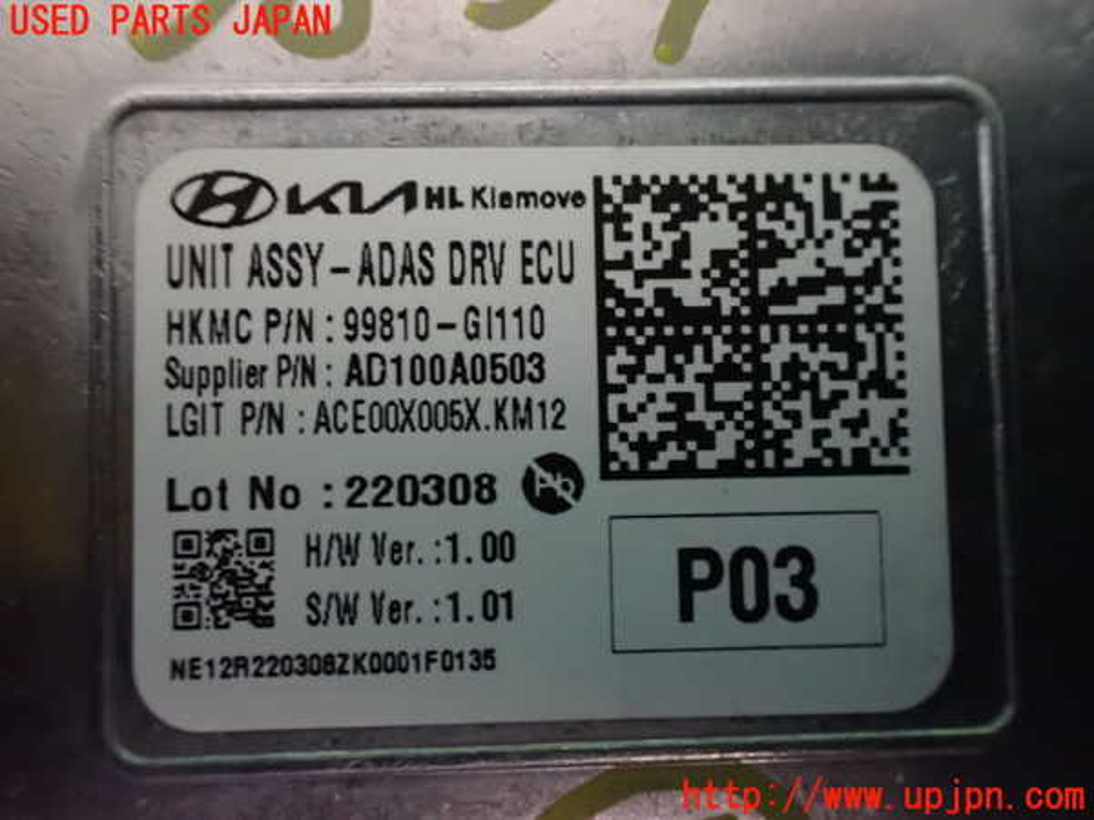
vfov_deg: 46.8
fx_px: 948
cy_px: 410
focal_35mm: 30
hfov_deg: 60.0
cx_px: 547
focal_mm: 5.4
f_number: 2.3
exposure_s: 1/13
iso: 1600
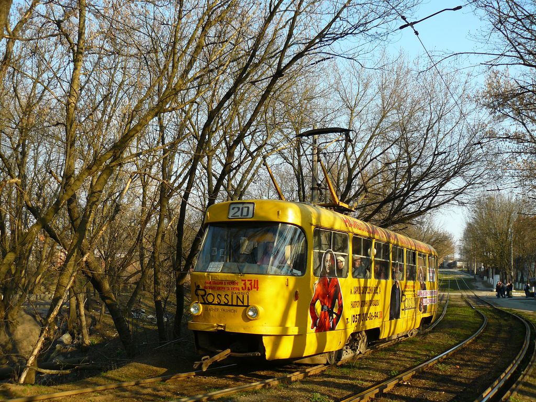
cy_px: 201
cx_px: 268
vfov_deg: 39.7
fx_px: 557
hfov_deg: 51.4
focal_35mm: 36
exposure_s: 1/400
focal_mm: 6
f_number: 3.2
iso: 100
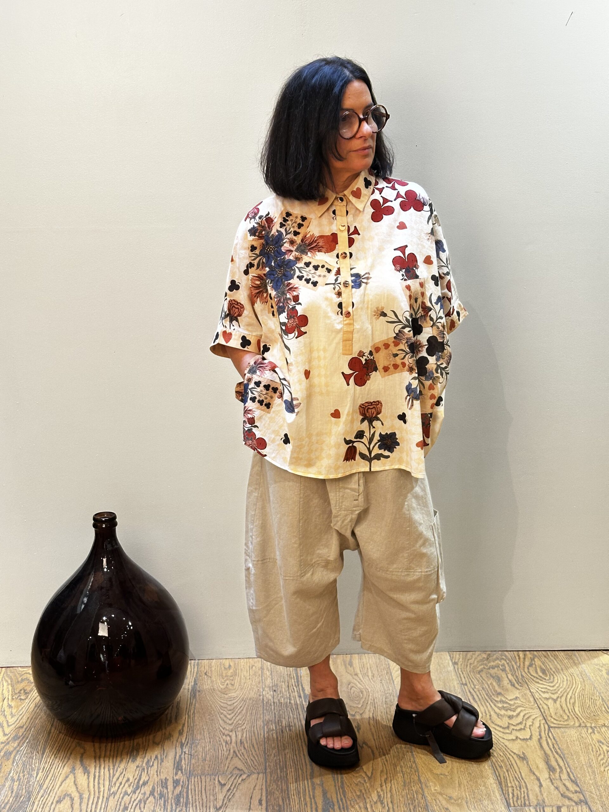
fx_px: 1126
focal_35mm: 48
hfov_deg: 30.3
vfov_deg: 39.7
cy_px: 406
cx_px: 304
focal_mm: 6.86
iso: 125
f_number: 1.78
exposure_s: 1/50
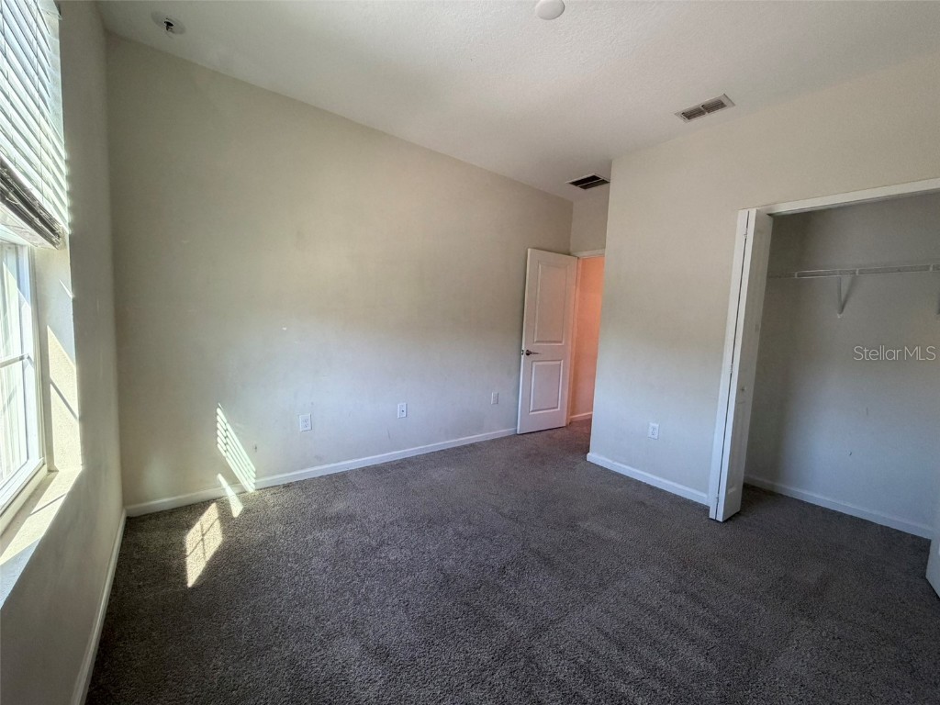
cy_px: 352
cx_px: 470
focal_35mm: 14
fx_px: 380
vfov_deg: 85.7
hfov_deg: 102.1
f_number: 2.2
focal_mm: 2.22
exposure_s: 1/120
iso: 320
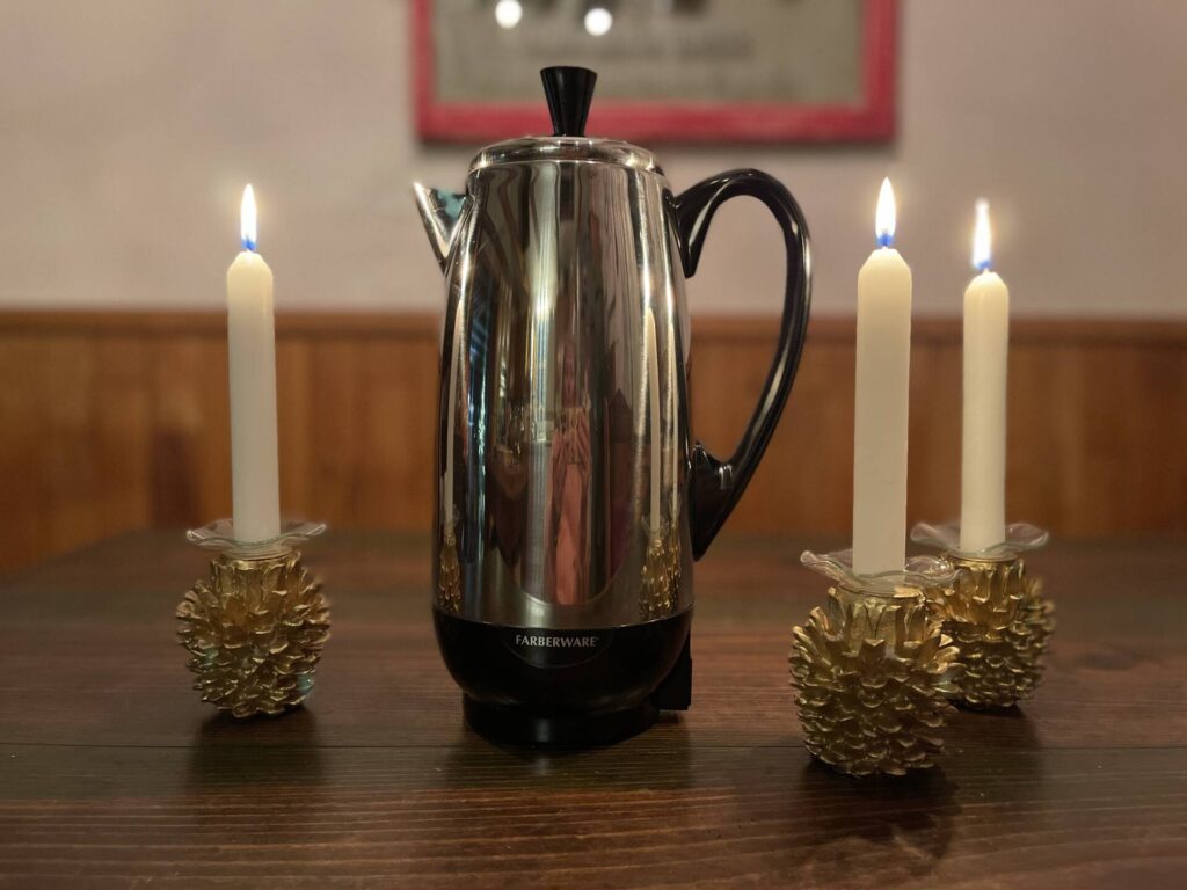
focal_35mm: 26
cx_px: 594
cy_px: 445
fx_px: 892
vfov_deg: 53.1
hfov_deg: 67.3
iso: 640
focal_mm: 5.1
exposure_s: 1/30
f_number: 1.6
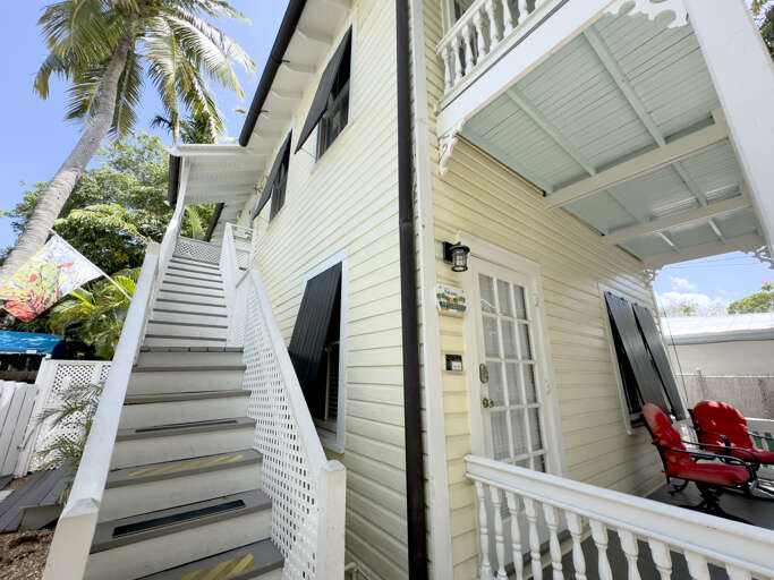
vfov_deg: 85.7
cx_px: 387
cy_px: 290
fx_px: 313
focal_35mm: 14
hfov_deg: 102.1
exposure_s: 1/620
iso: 40
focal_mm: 2.22
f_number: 2.2
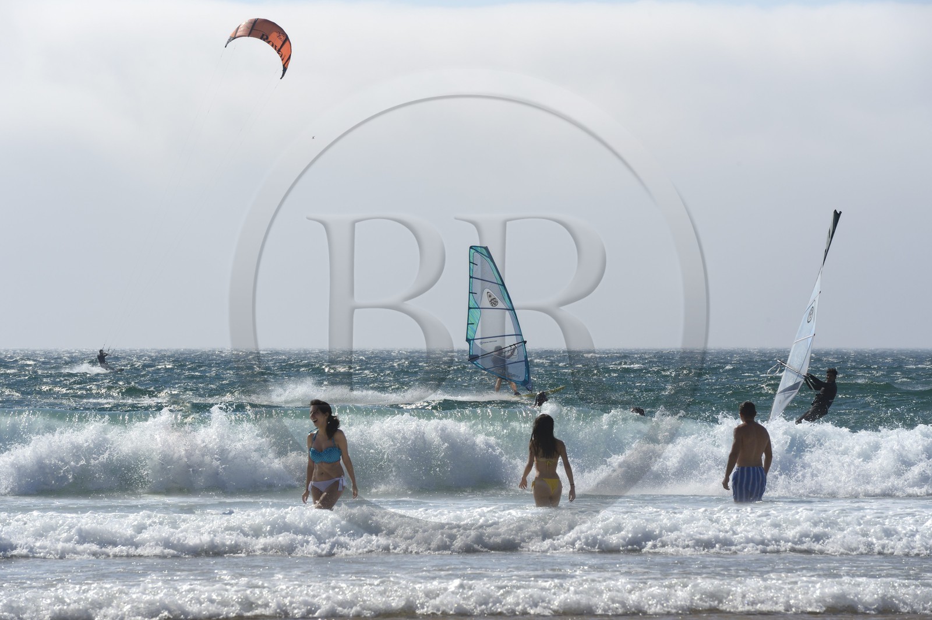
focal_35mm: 200
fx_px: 5173
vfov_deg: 6.9
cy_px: 310
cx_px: 466
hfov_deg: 10.3
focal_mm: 200
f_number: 13
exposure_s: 1/500
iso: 200
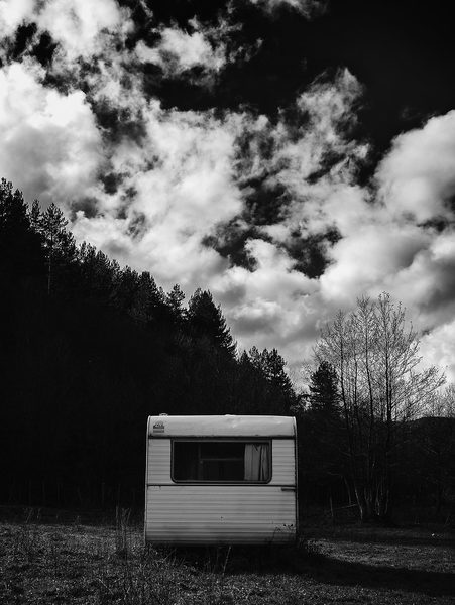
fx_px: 858
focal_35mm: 49
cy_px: 302
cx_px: 228
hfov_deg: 29.7
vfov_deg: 38.9
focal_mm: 24
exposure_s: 1/1000
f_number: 3.5
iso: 200
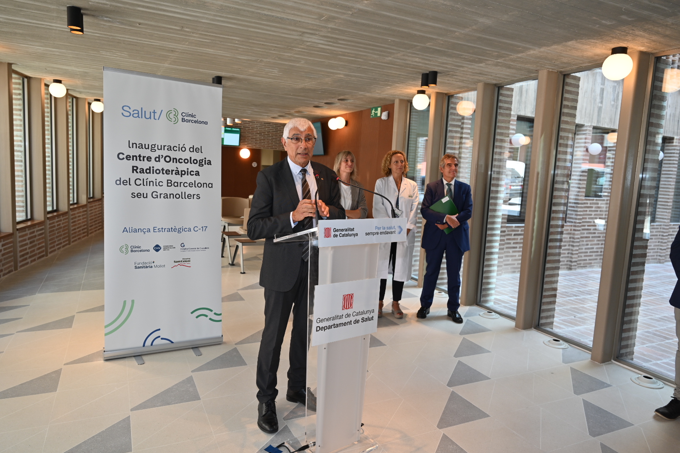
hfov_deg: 73.7
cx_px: 340
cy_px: 226
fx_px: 453
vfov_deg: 53.1
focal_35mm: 24
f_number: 4.5
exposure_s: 1/80
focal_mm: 24
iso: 200
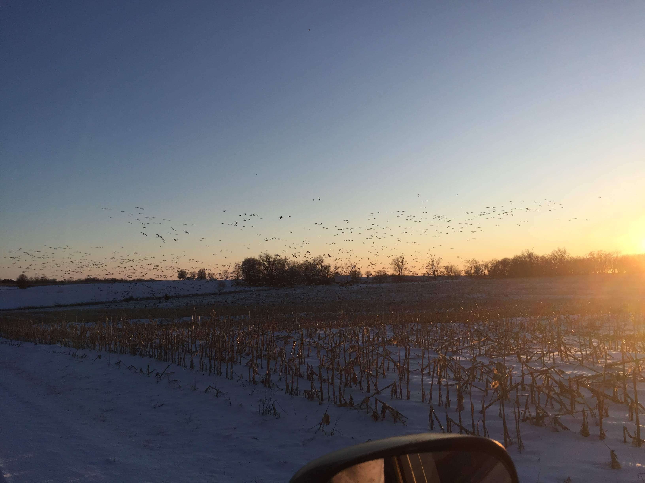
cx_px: 322
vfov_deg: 48.2
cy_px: 242
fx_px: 540
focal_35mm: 29
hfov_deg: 61.7
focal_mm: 4.15
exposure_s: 1/1647
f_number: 2.2
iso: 32
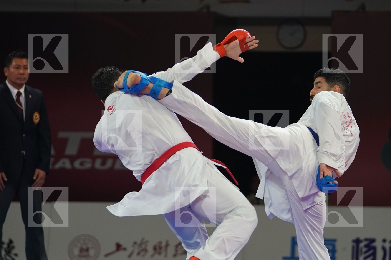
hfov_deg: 9.5
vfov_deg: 6.4
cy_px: 130
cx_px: 196
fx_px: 2346
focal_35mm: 216
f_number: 2.8
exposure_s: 1/1000
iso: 1600
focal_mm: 144
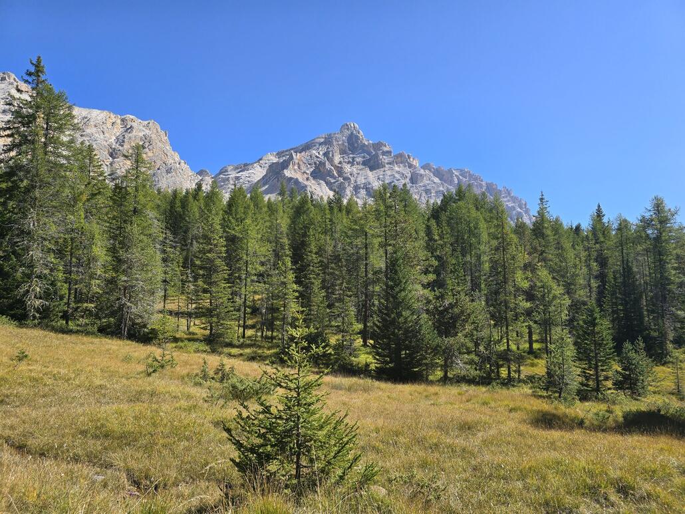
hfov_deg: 73.9
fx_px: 455
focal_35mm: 23
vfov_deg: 58.9
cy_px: 257
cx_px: 342
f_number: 1.7
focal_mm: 6.3
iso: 12
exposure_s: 1/492
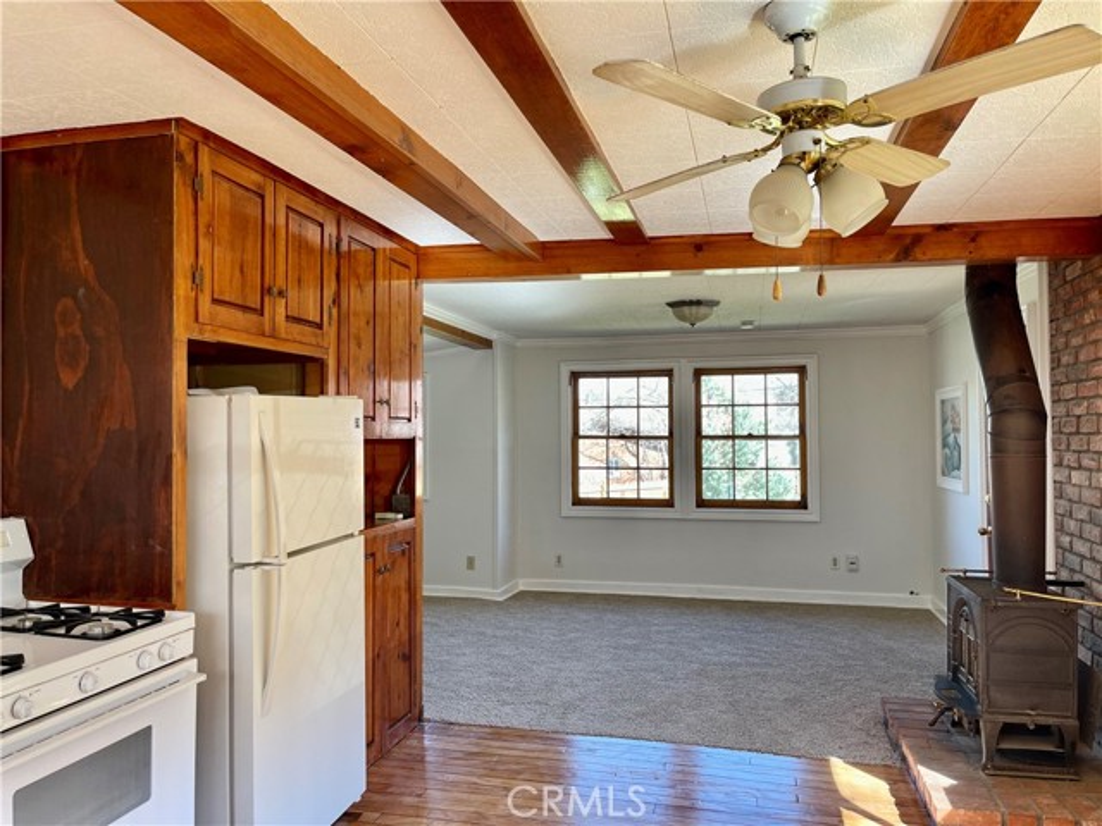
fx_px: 796
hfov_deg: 69.4
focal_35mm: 25
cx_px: 551
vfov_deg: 54.9
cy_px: 413
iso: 80
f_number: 1.6
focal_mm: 5.1
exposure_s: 1/121
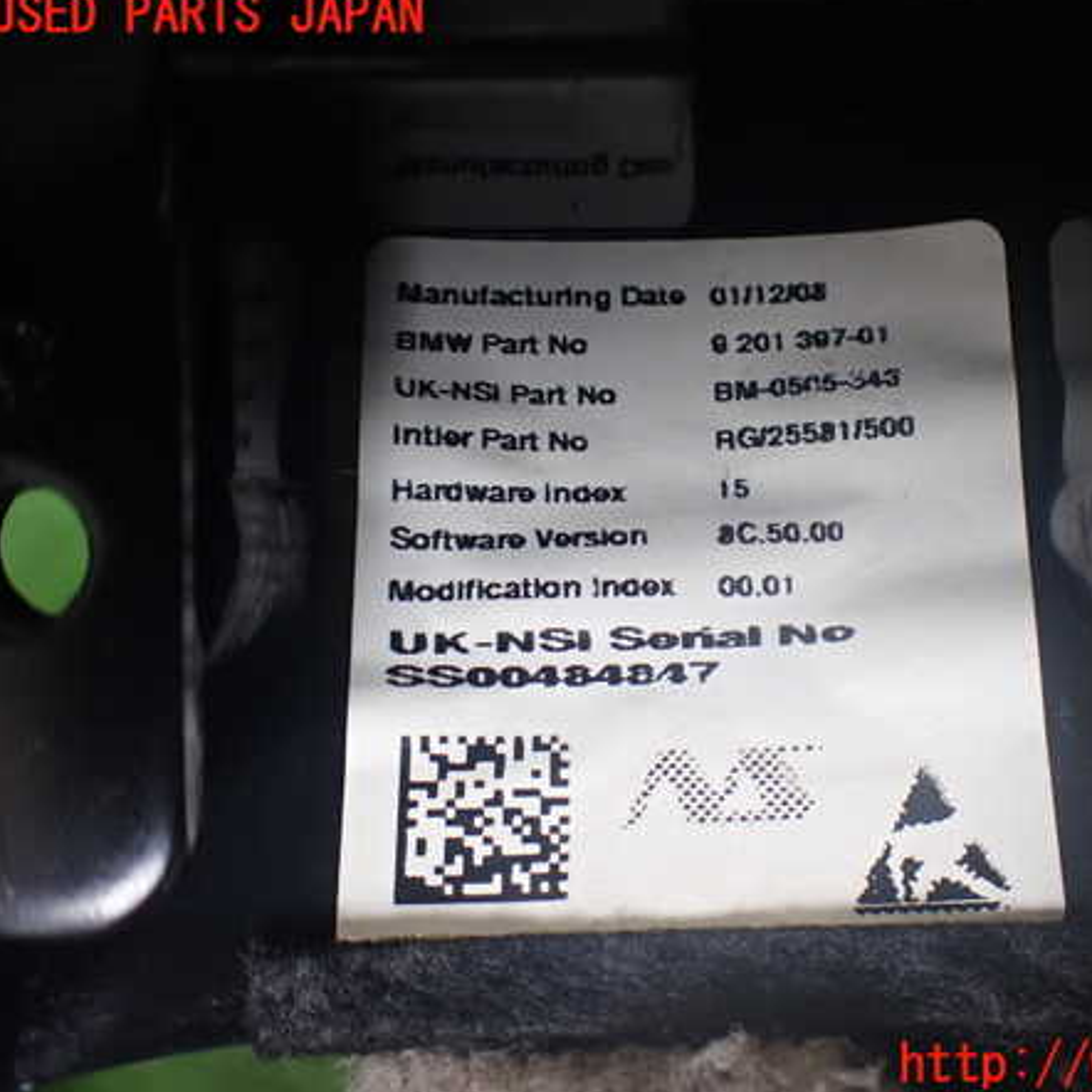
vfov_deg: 46.0
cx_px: 716
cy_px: 541
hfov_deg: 45.4
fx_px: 1285
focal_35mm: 36
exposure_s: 1/125
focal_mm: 5.4
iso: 250
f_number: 2.3
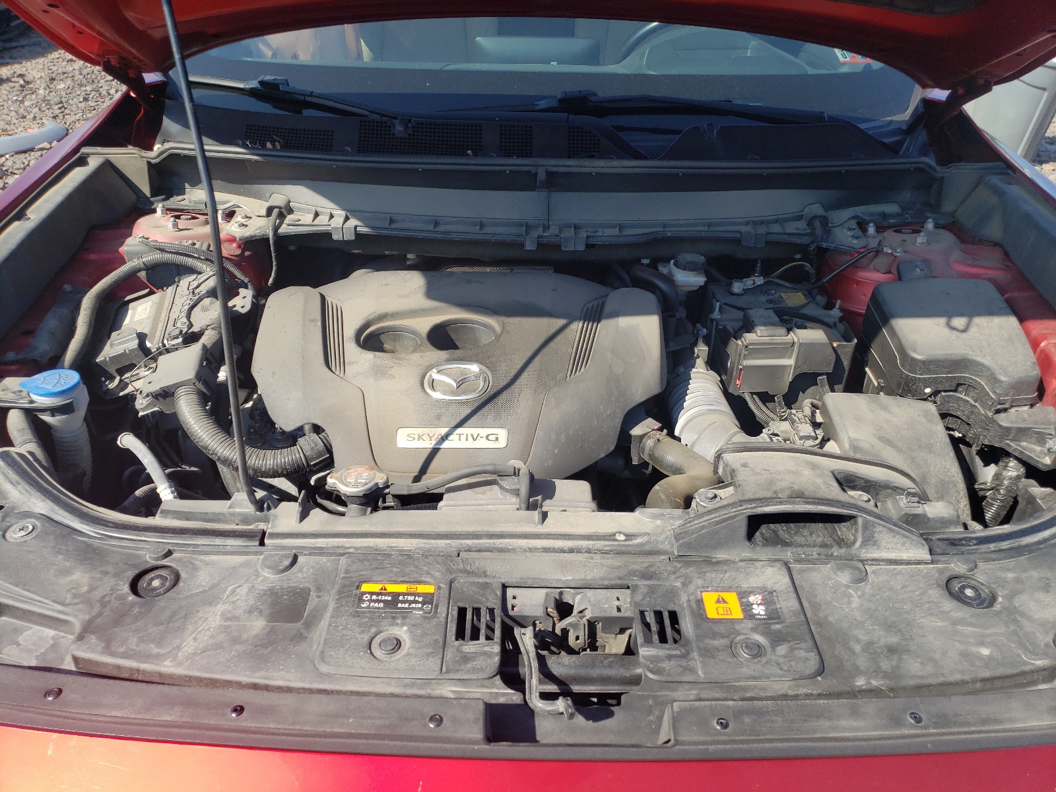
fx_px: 793
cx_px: 528
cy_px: 396
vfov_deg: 53.1
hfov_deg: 67.3
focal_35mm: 26
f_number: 1.5
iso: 50
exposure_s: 1/1429
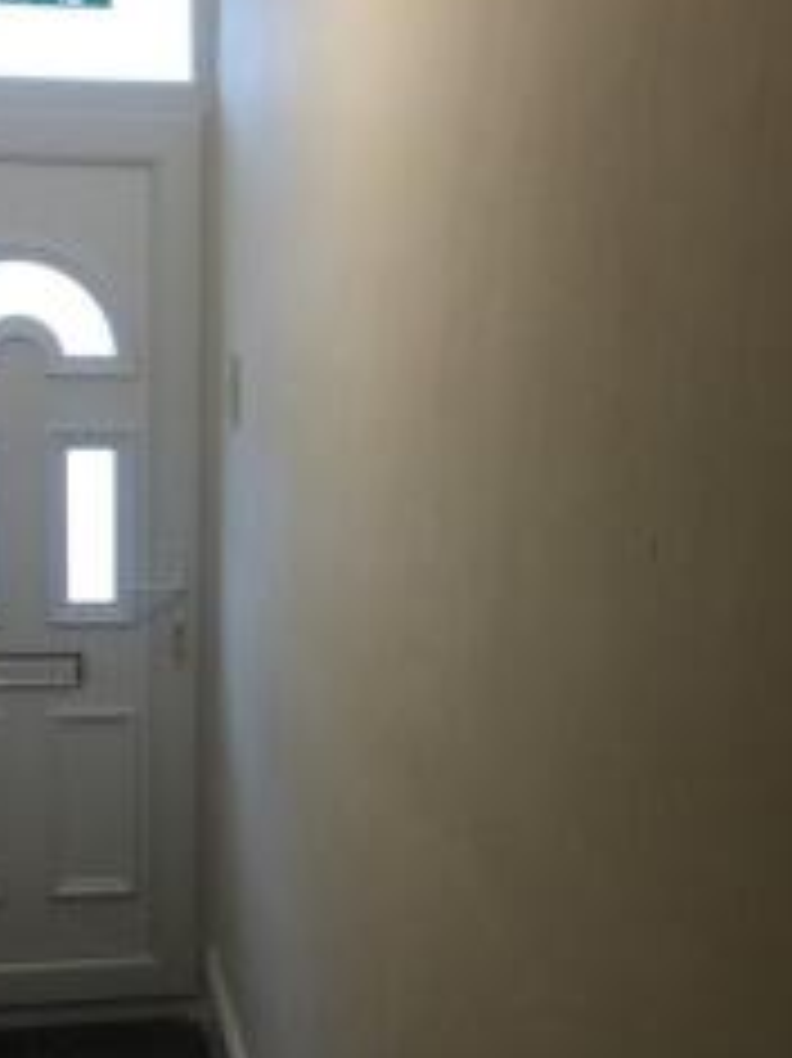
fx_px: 1649
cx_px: 315
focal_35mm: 54
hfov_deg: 27.0
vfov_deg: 35.4
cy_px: 646
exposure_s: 1/33
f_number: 2.2
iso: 50
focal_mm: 4.15
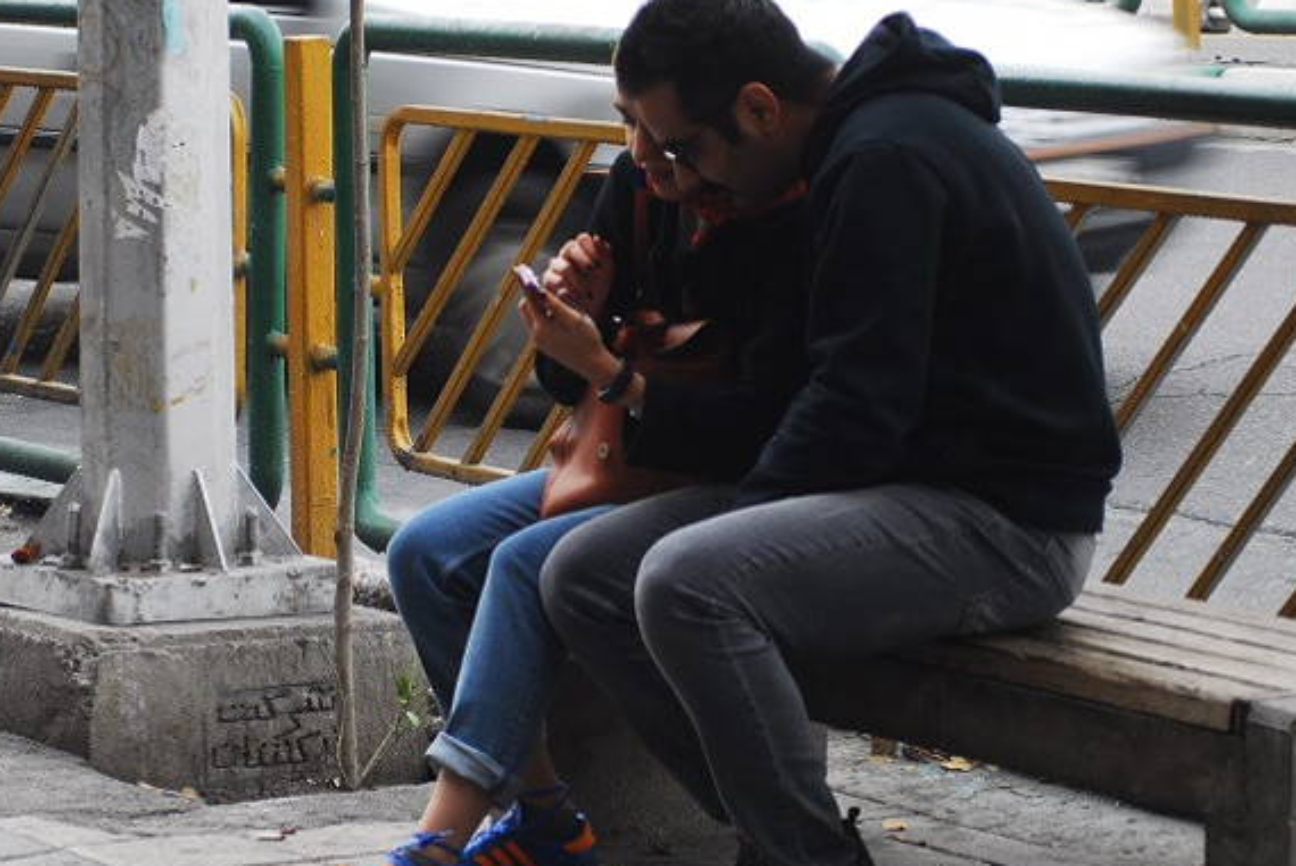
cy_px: 431
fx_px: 5836
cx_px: 521
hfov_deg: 12.7
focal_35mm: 162
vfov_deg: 8.5
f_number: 5.6
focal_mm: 80
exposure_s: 1/45
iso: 100
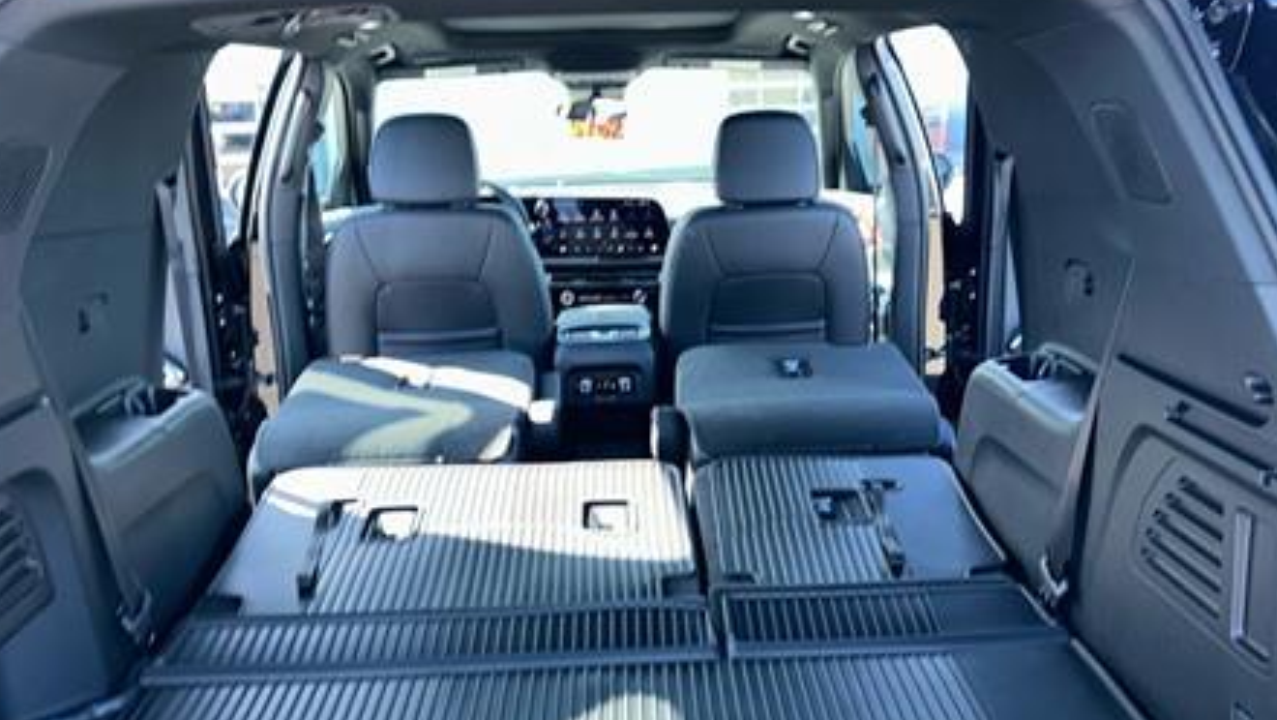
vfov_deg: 31.0
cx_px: 650
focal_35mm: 38
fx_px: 1287
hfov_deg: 52.8
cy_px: 467
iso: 50
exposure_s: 1/138
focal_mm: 6.86
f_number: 1.78
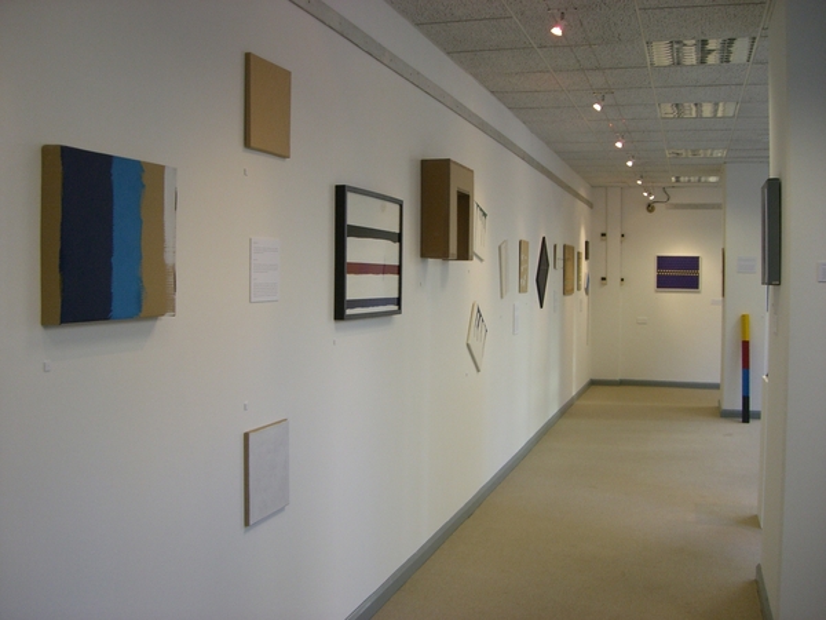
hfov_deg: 49.0
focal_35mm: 38
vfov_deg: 37.7
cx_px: 413
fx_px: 907
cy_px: 310
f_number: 2.7
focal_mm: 6.2
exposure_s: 1/60
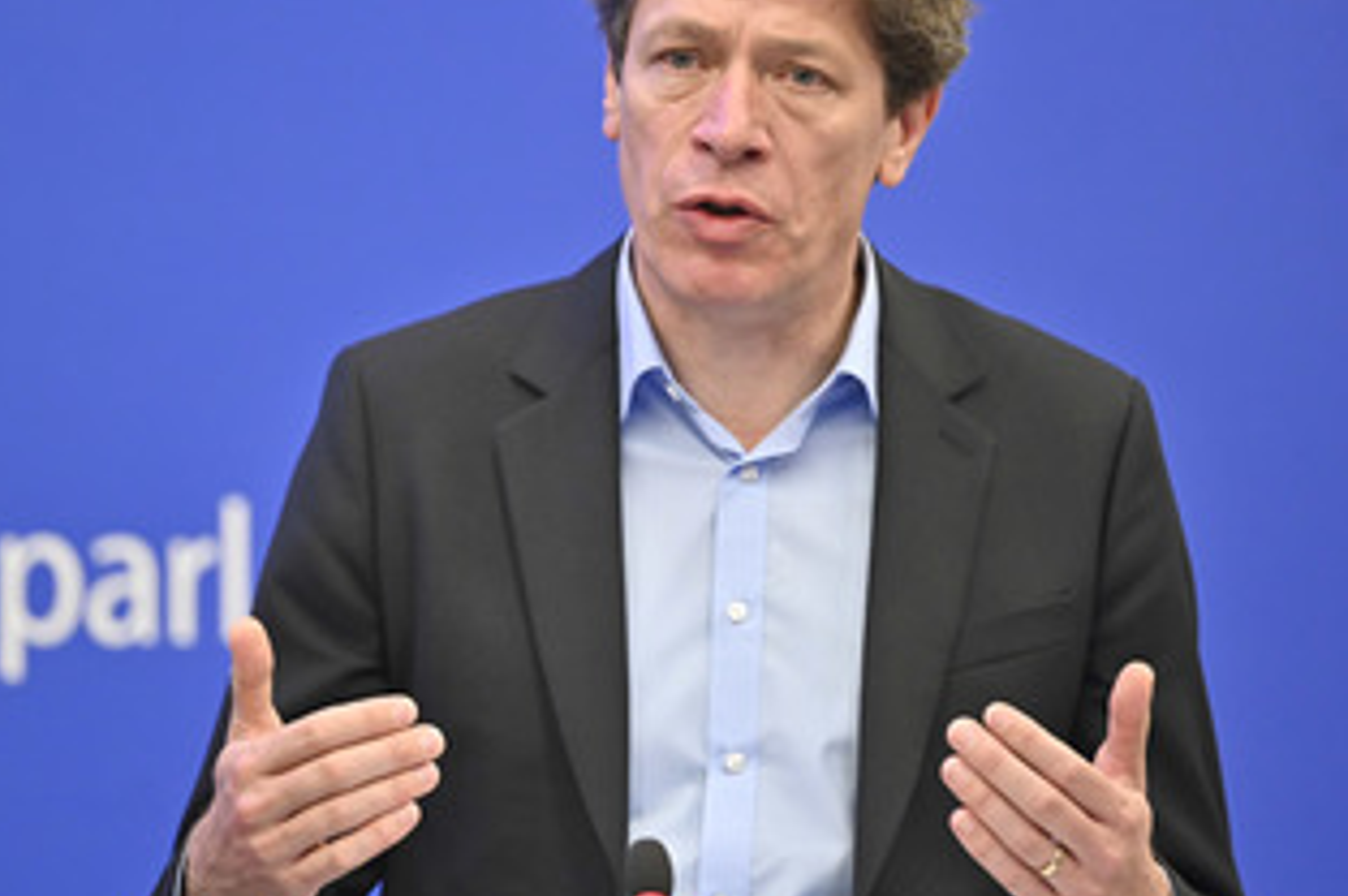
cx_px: 635
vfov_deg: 5.3
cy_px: 401
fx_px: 9688
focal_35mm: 259
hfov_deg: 8.0
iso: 2000
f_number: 2.8
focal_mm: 180
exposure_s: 1/320
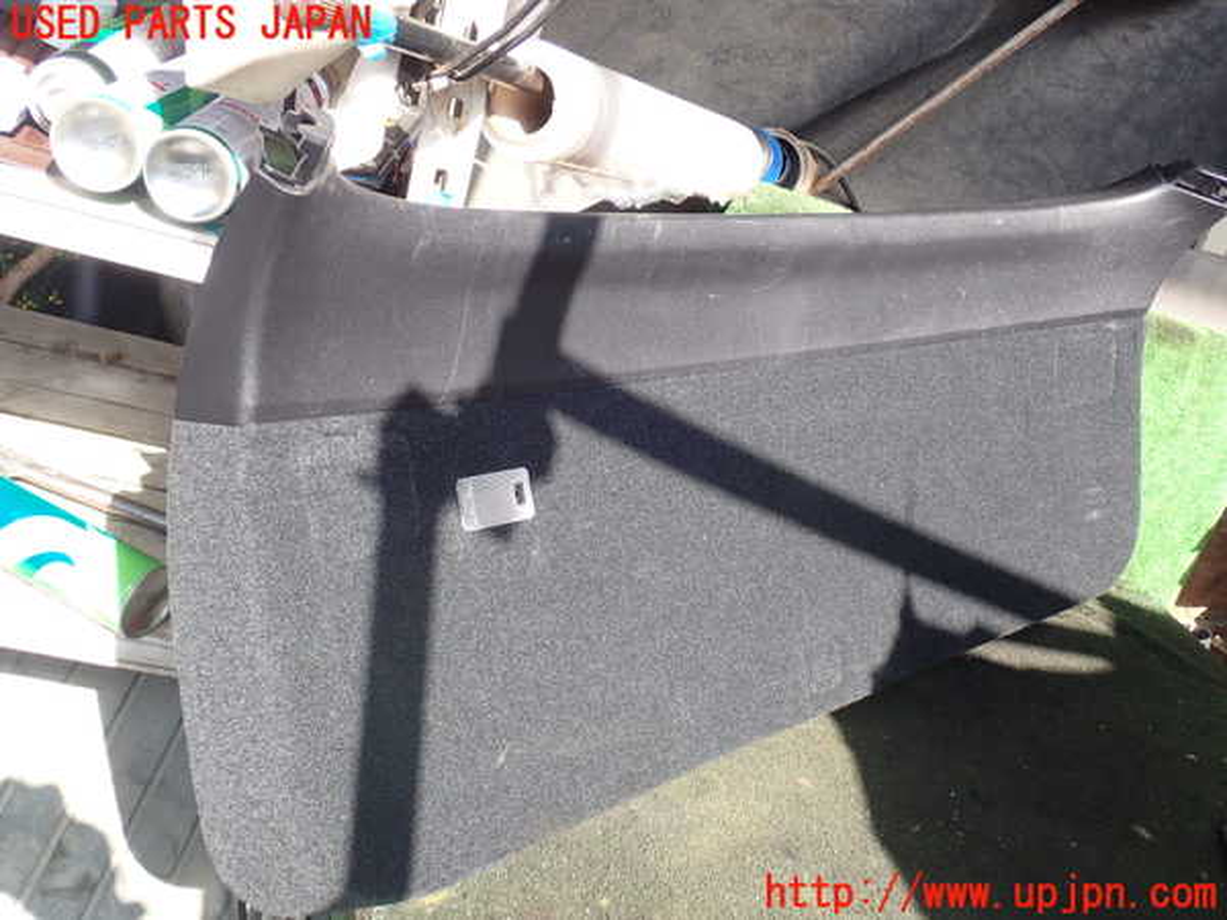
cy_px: 460
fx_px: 1347
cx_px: 614
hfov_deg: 49.0
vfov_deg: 37.7
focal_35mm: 38
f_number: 3.5
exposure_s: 1/100
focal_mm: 6.83
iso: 100
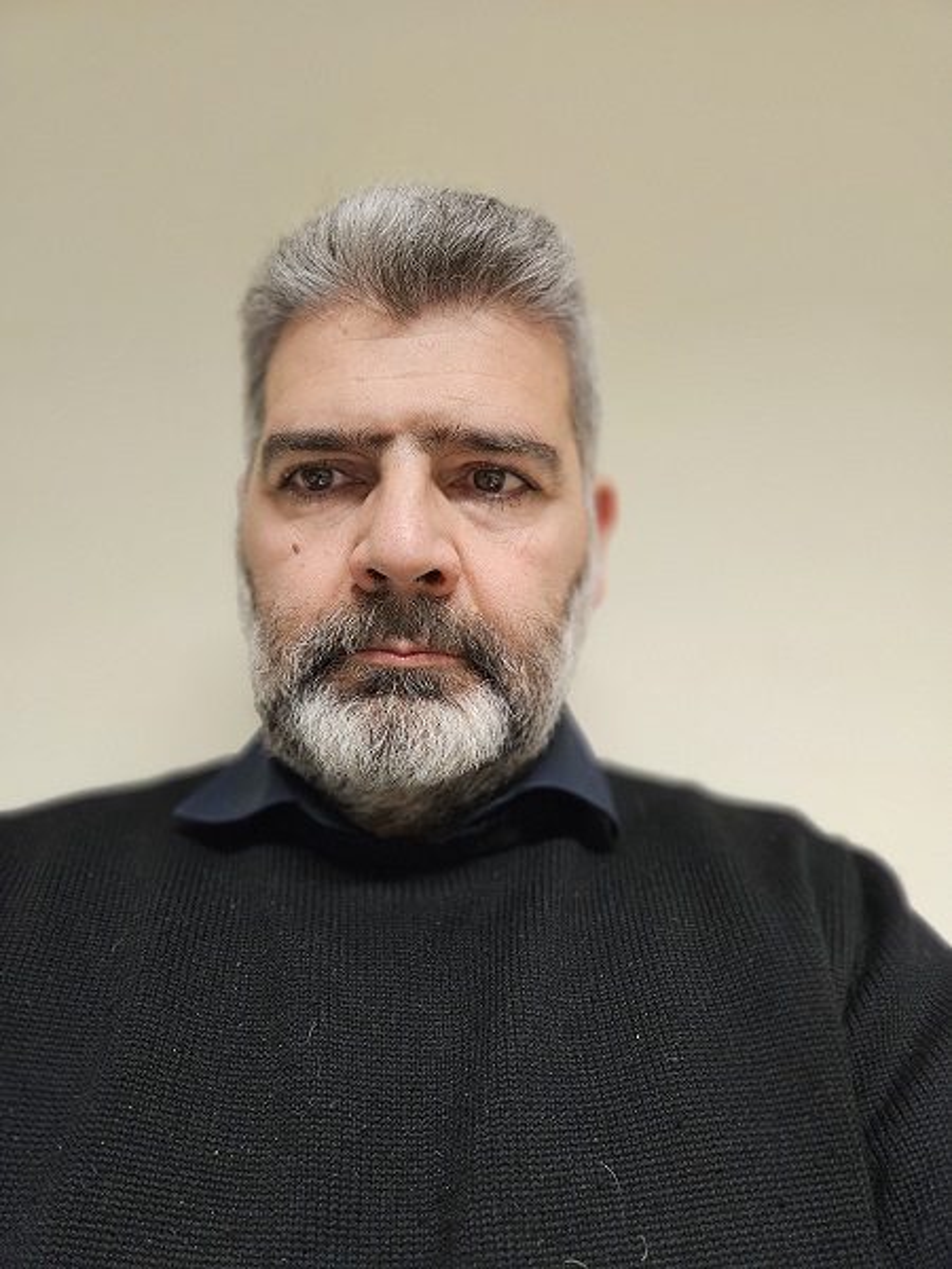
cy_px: 634
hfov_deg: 58.9
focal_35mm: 23
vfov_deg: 73.9
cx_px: 476
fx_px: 843
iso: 800
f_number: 1.8
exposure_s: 1/100
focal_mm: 5.4
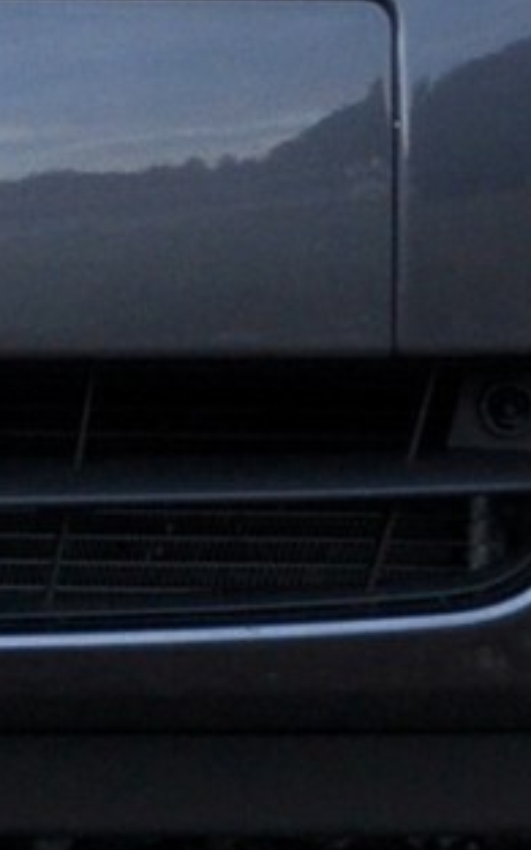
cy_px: -290
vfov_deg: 7.7
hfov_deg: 4.8
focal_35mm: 269
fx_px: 6229
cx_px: -370
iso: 200
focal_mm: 22
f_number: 3.8
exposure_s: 1/40
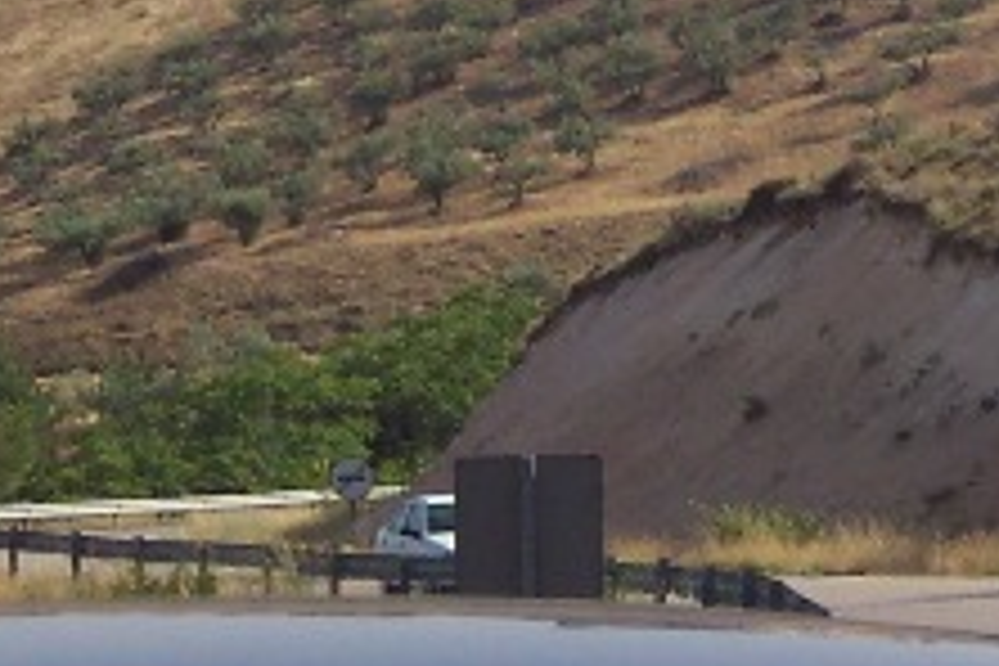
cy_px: -502
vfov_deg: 4.3
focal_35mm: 320
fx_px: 8879
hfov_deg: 6.4
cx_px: 896
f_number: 8
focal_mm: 18.7
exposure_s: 1/350
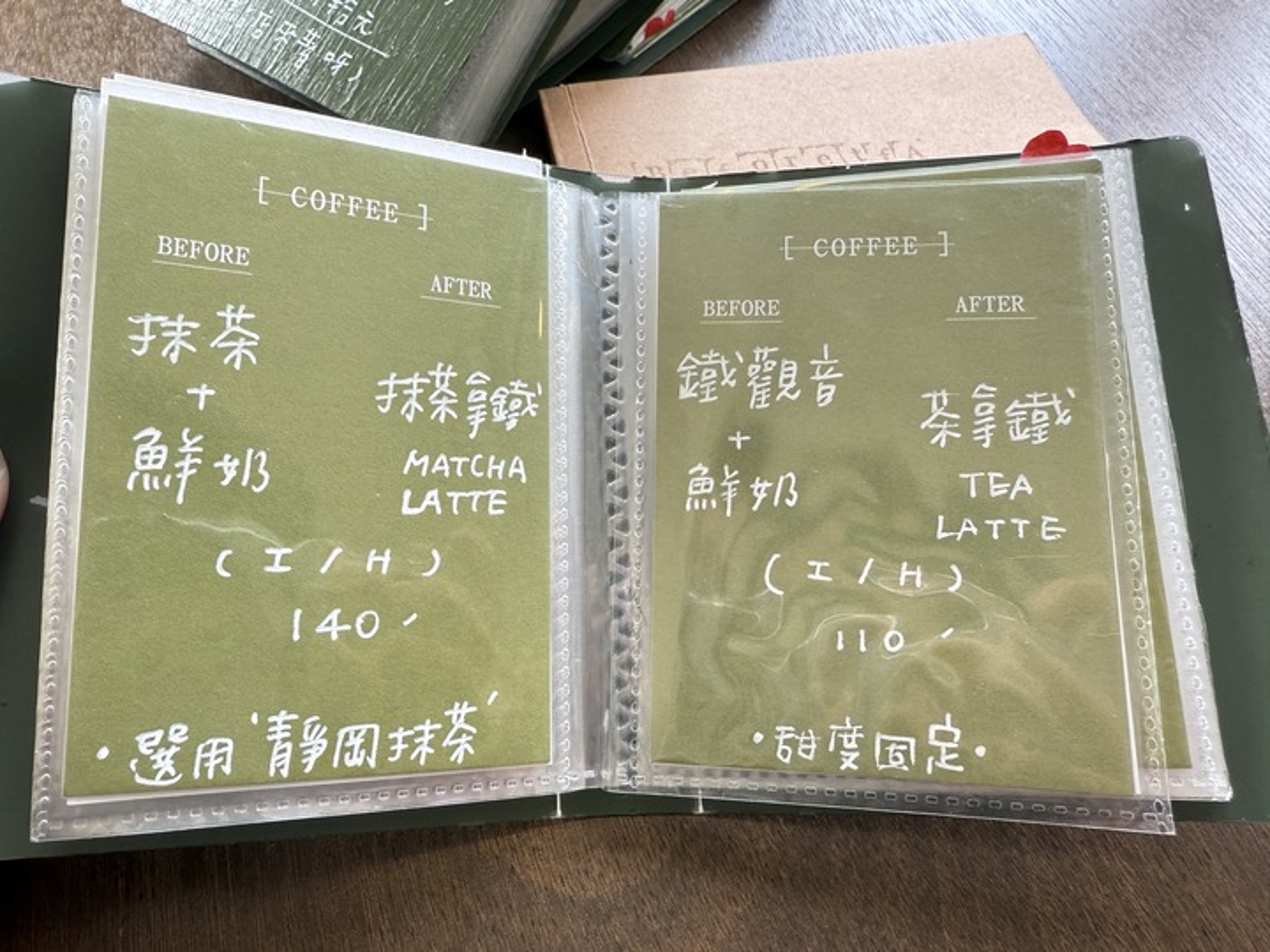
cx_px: 635
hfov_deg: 71.6
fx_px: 881
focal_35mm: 24
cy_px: 476
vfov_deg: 56.8
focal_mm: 2.22
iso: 125
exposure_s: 1/99
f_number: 2.2
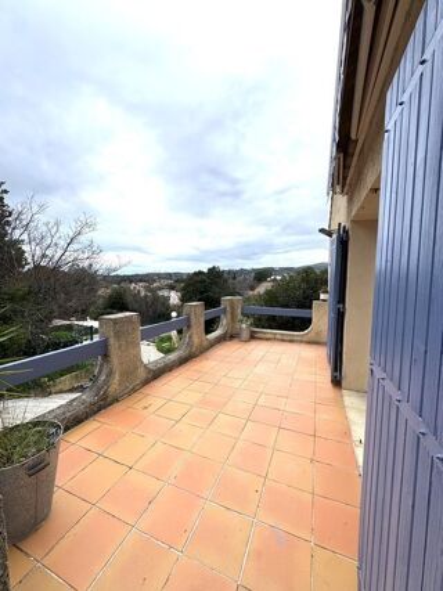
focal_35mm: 14
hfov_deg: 85.6
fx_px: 239
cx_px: 222
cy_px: 296
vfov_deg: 102.1
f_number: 2.2
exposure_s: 1/600
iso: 50
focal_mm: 2.22
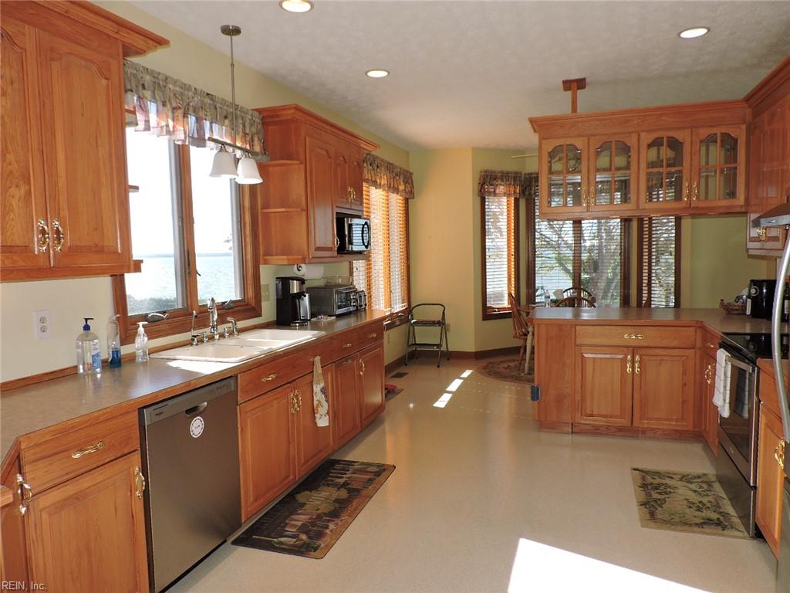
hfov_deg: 71.6
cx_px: 395
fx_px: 548
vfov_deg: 56.8
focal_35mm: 24
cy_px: 296
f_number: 3
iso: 100
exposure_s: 1/125
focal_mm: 4.3
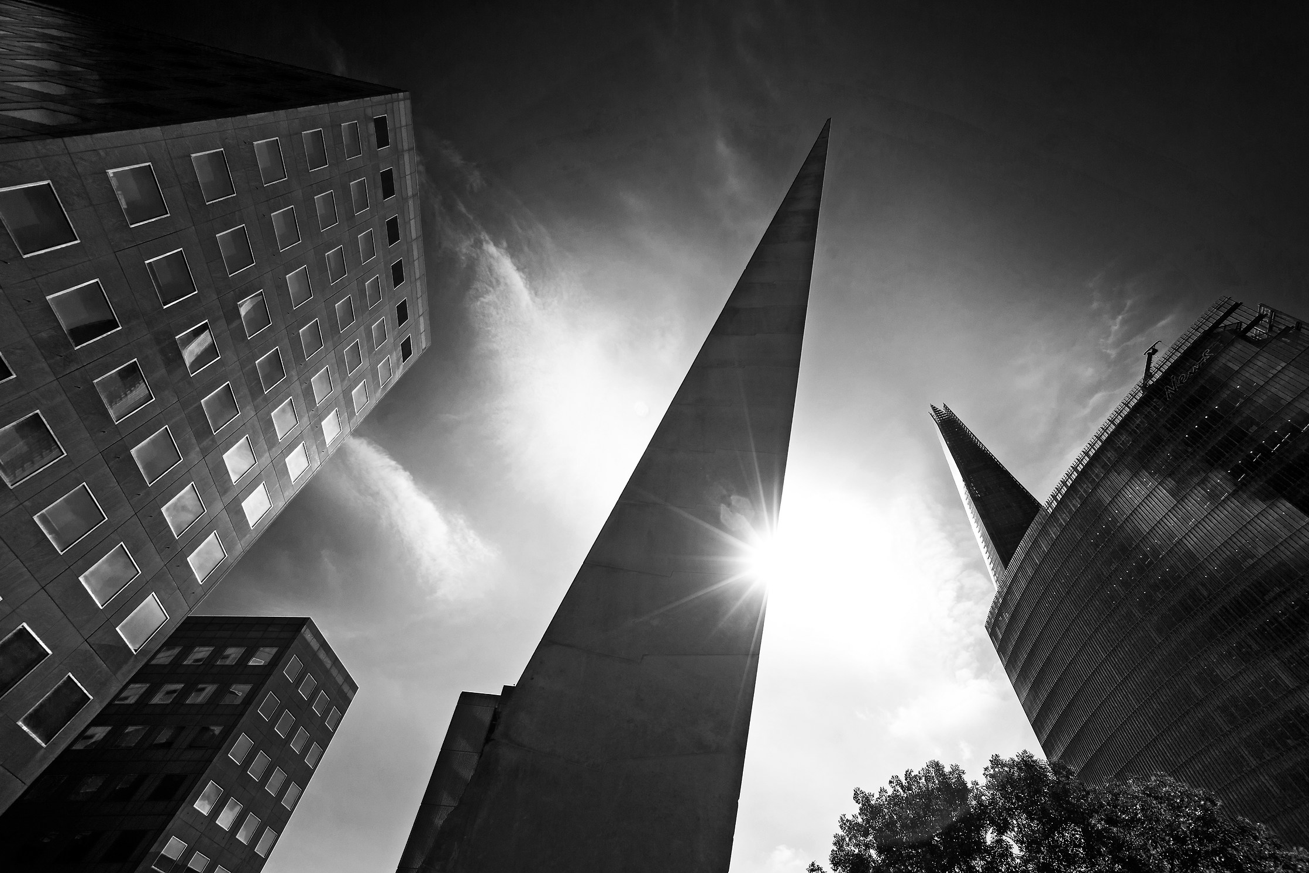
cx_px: 693
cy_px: 457
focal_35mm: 15
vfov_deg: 77.3
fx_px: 545
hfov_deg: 100.3
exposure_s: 1/1600
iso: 200
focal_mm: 14
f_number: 8
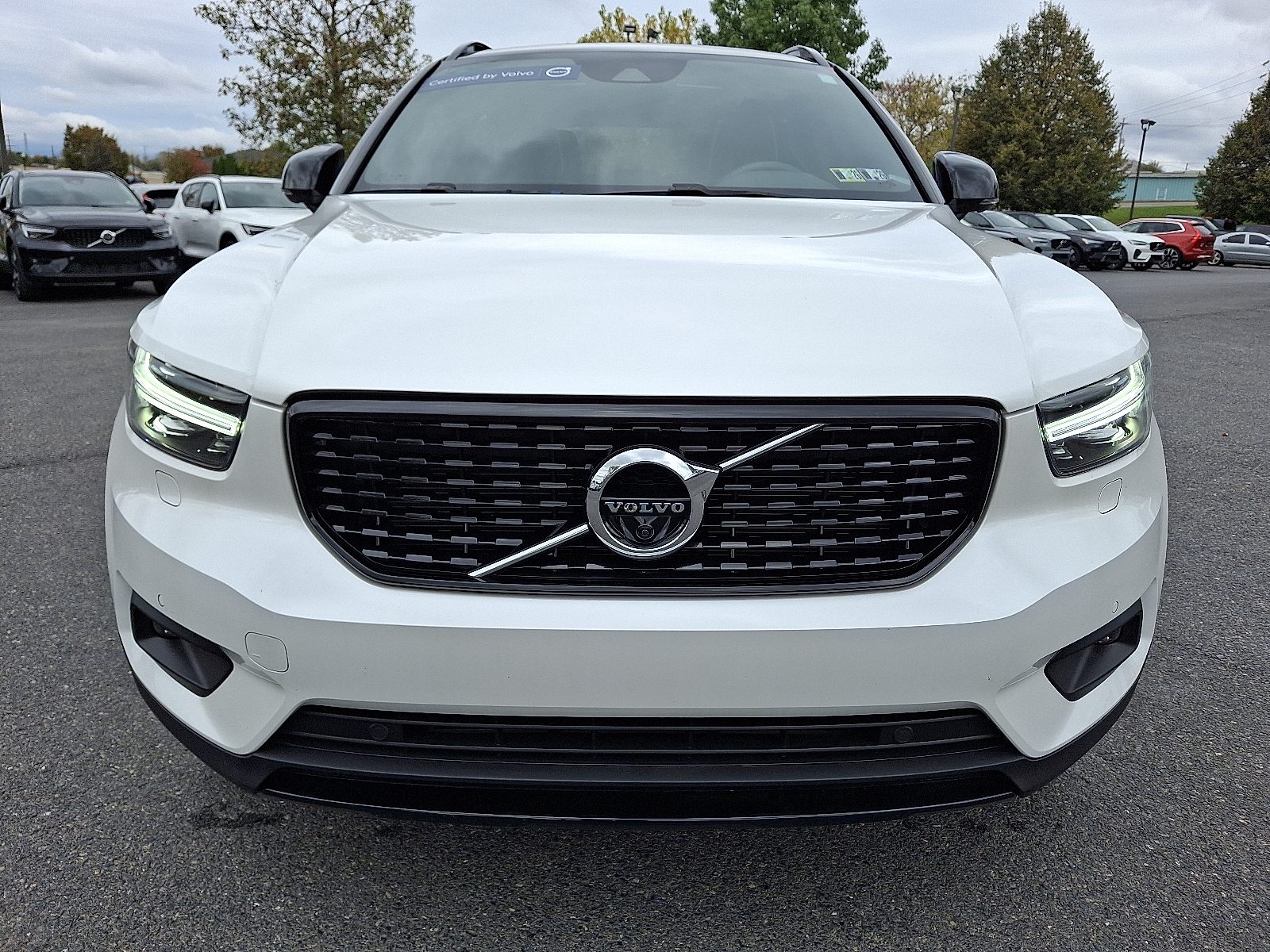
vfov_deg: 54.9
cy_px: 476
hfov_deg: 69.4
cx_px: 635
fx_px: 917
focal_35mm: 25
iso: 25
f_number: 1.8
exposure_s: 1/667
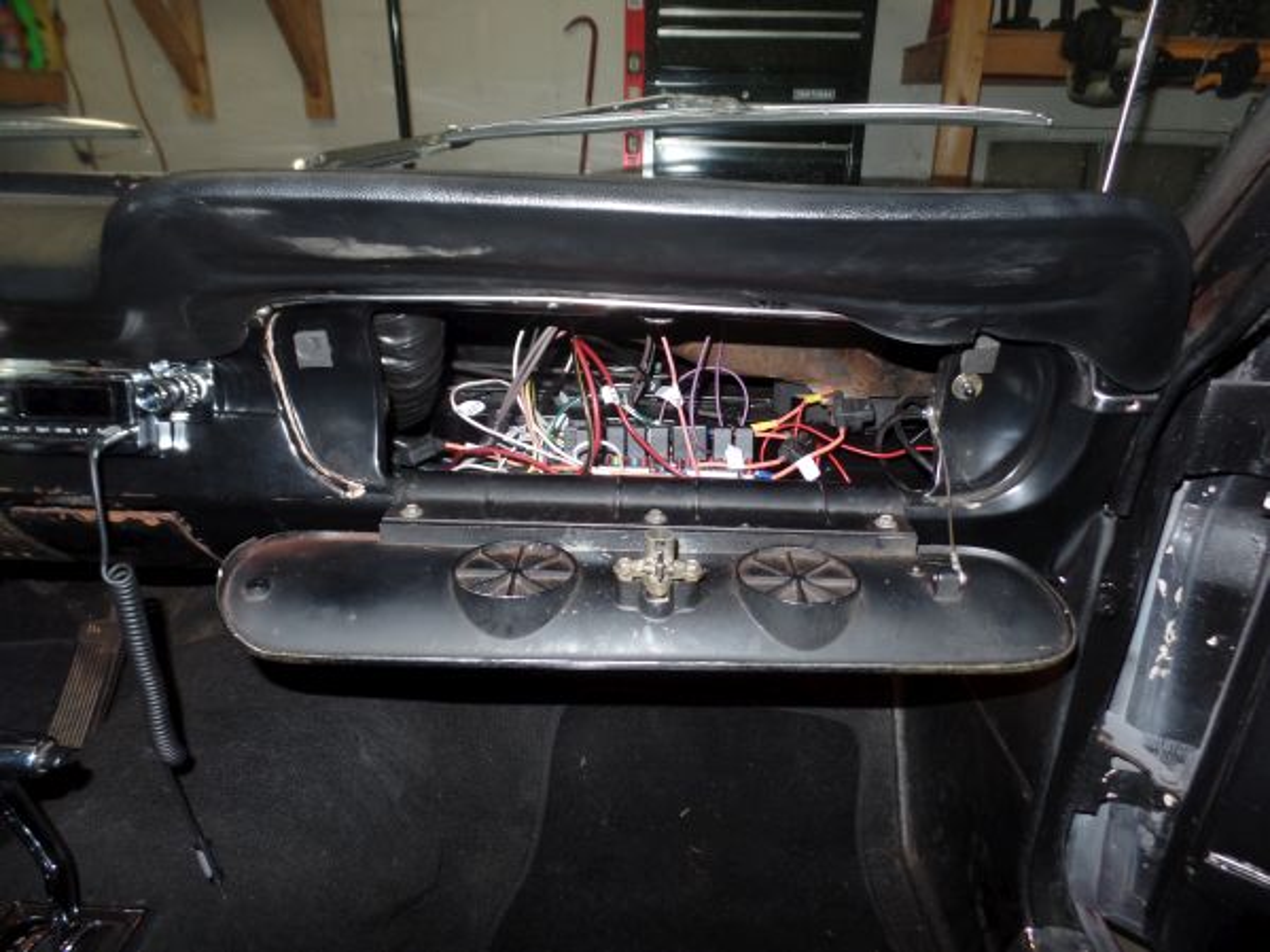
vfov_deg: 58.9
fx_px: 844
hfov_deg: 73.9
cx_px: 635
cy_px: 476
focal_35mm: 23
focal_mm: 4.1
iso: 100
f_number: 2.8
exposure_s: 1/30
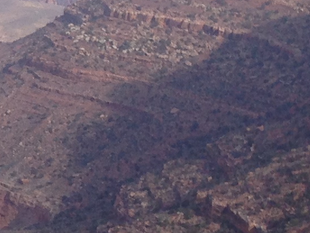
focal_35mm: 195
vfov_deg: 7.5
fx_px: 1746
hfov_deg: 8.9
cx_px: -510
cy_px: 285
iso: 50
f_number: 2.4
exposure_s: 1/1085
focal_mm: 4.12
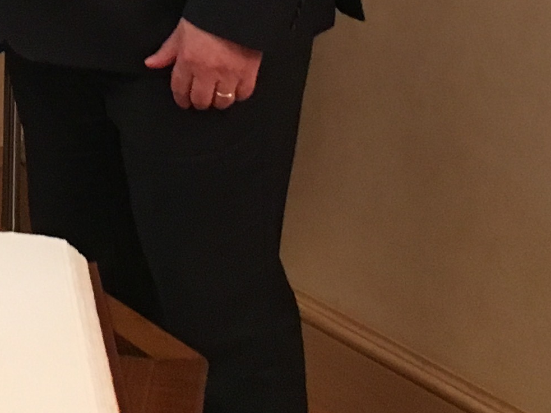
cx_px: 57
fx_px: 1894
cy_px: -263
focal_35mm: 119
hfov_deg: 16.3
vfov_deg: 11.7
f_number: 2.2
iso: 200
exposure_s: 1/25
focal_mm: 4.15
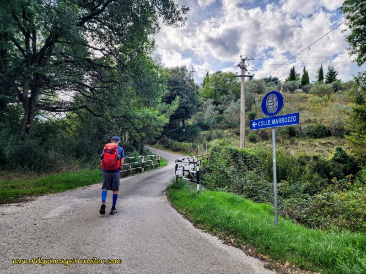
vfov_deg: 58.9
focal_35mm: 23
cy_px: 137
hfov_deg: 73.9
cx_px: 183
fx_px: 243
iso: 12
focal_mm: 6.4
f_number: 1.8
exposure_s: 1/462
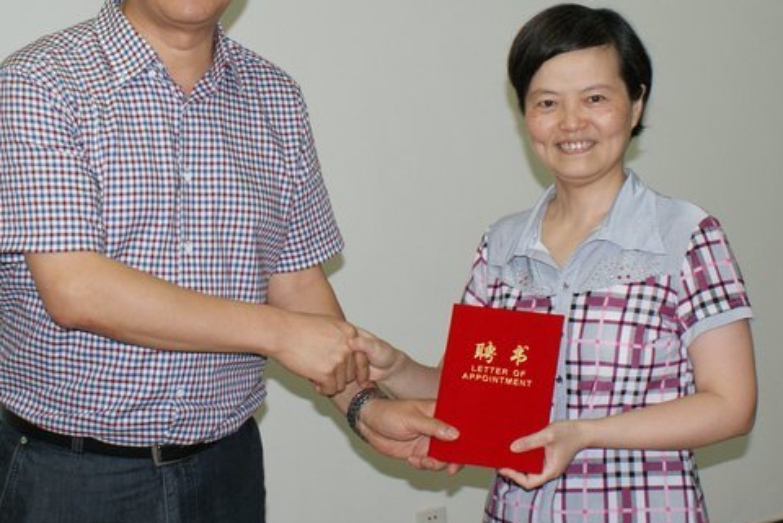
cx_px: 347
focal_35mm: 65
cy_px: 121
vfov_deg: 20.8
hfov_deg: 30.9
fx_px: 1415
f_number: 5.6
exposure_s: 1/60
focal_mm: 26
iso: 400
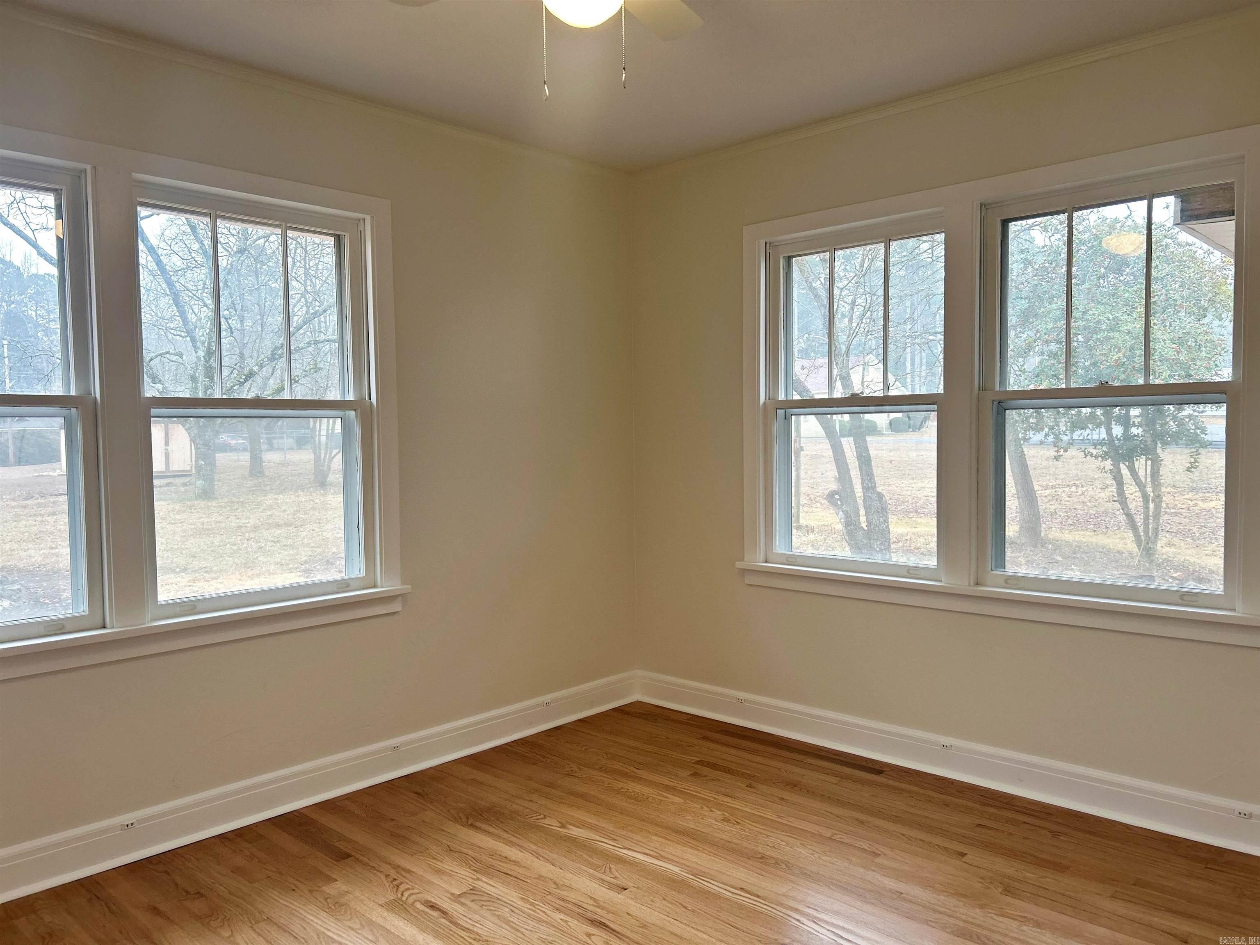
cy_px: 472
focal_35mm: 26
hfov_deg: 67.3
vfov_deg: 53.1
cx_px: 630
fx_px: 946
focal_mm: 5.7
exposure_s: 1/120
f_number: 1.5
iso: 64
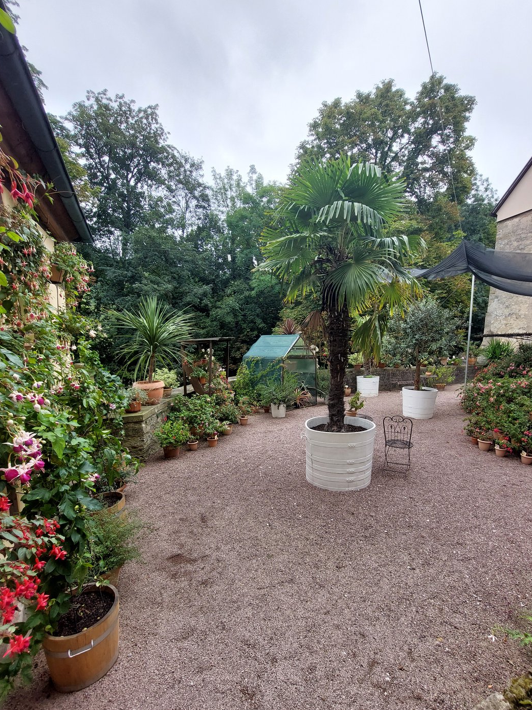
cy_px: 381
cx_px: 294
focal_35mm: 15
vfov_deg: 98.0
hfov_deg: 81.5
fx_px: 307
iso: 50
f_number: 2.2
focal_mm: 1.74
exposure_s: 1/212
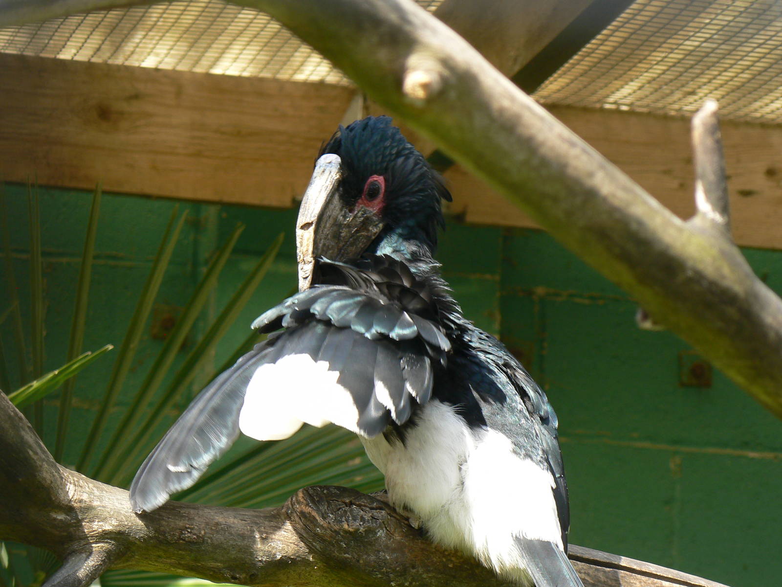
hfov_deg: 11.1
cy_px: 294
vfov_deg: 8.3
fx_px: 4021
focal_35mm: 178
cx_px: 391
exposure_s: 1/100
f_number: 5
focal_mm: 29.7
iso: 80
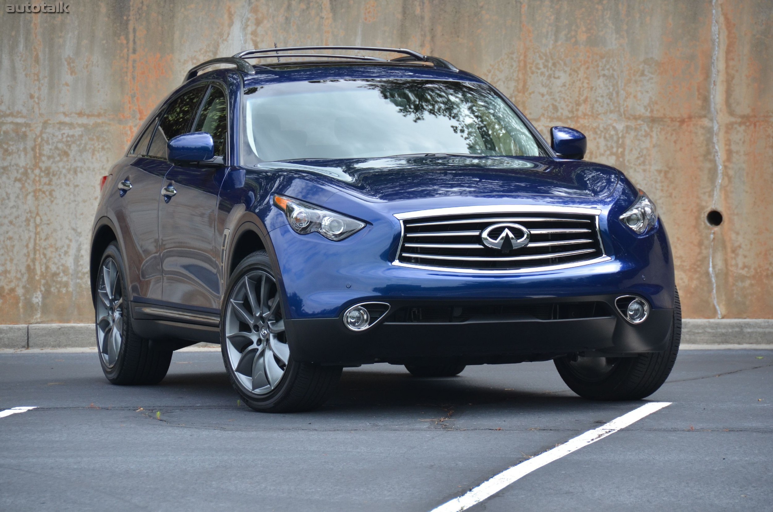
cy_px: 256
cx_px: 386
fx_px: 4821
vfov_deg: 6.1
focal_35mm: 225
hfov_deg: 9.2
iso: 500
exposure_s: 1/1000
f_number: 5.6
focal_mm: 150
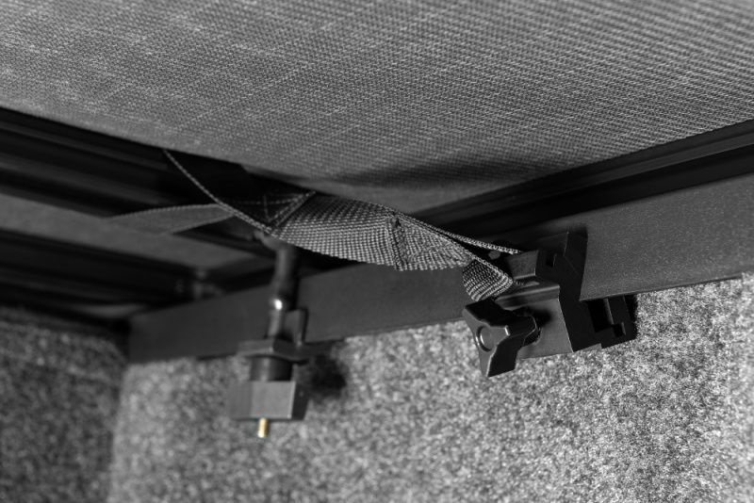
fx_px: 1467
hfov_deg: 28.8
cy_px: 252
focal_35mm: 70
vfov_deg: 19.5
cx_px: 377
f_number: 11
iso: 200
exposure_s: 1/125
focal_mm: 70
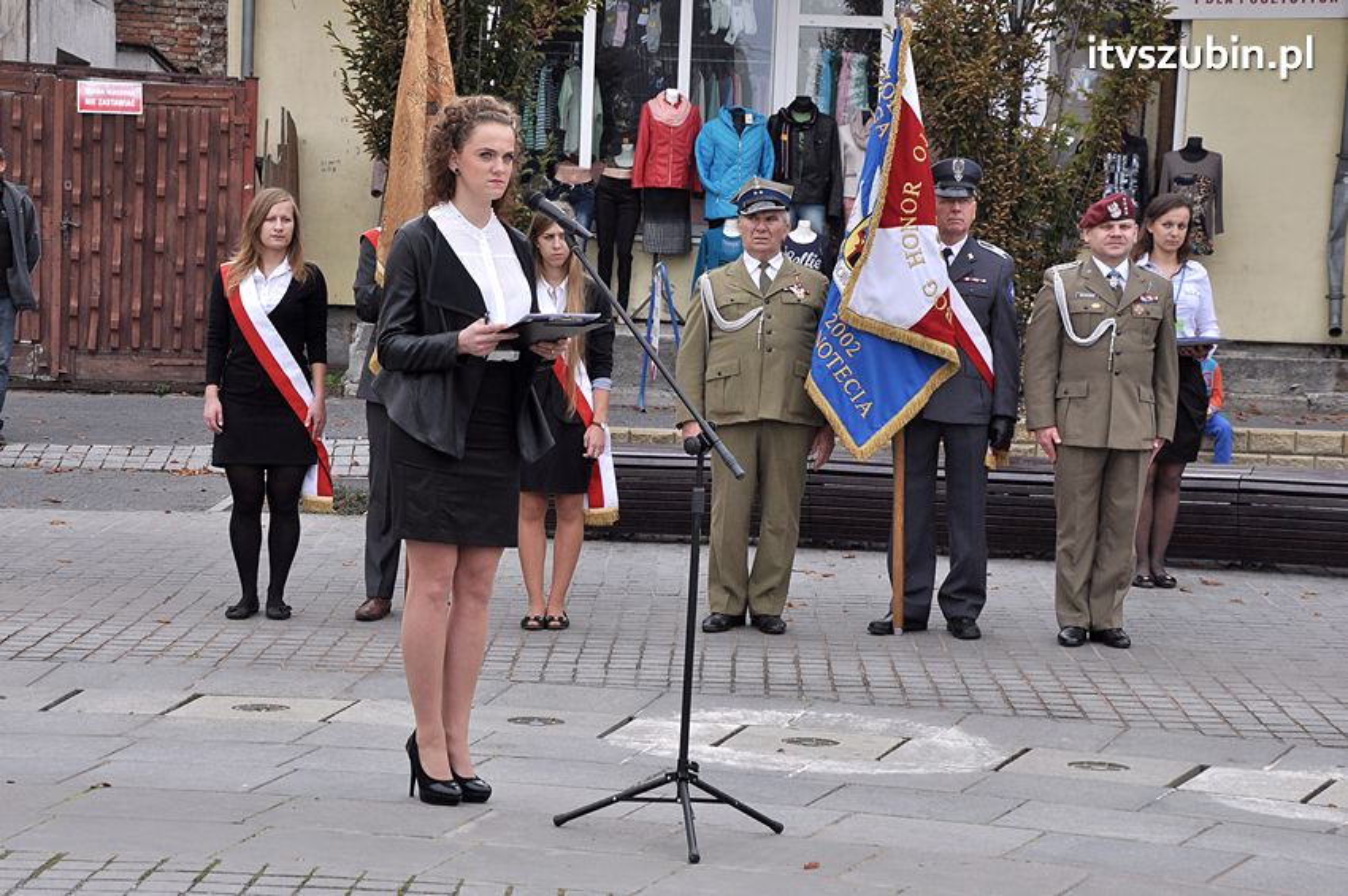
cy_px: 448
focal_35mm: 78
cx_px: 674
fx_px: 2918
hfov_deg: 26.0
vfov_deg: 17.5
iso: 500
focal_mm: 52
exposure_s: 1/320
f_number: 9
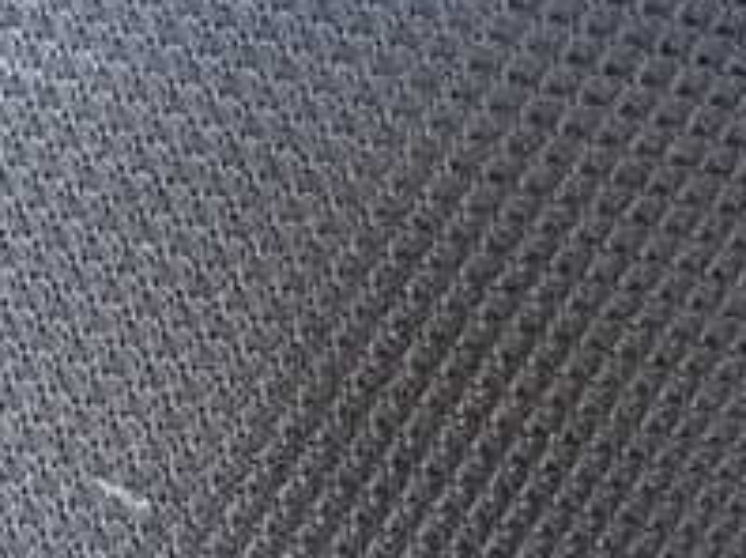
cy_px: 140
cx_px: -154
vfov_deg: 16.1
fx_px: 1959
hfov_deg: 20.2
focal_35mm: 91
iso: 250
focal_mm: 5.4
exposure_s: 1/30
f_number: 2.3
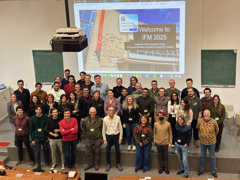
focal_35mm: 52
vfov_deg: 28.0
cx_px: 120
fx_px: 361
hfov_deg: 36.8
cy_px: 90
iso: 125
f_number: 1.6
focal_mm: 5.96
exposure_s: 1/49
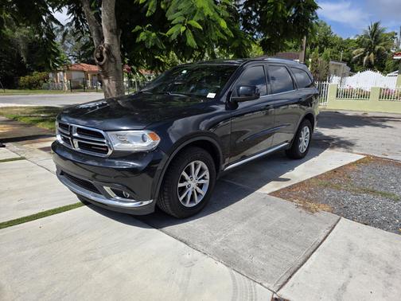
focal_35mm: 23
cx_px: 200
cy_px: 150
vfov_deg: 58.9
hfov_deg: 73.9
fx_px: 266
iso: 80
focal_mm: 6.3
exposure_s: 1/6150
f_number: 1.7
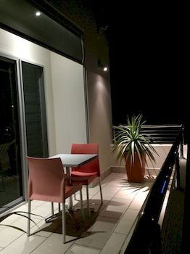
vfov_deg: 61.7
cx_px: 95
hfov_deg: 48.2
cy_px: 127
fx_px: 212
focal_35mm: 29
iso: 320
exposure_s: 1/17
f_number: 2.2
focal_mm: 4.15
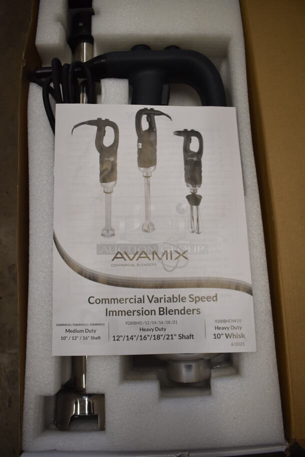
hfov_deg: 48.0
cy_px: 228
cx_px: 152
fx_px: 343
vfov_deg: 67.3
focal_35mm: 27
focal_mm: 18
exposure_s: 1/200
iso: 800
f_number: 3.5
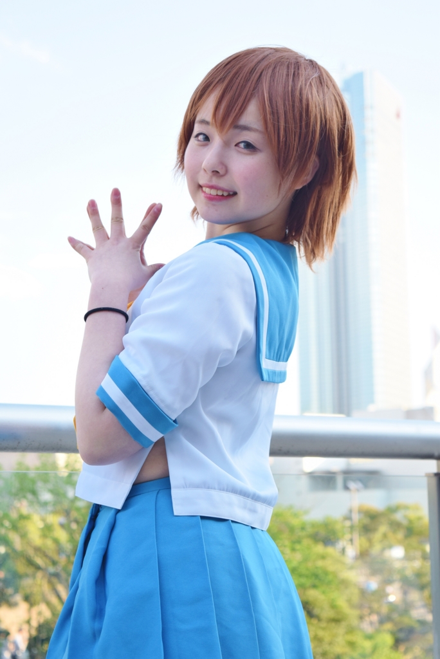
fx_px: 1428
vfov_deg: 26.0
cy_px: 330
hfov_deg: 17.5
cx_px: 220
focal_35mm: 78
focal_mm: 52
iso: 400
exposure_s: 1/400
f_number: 5.6
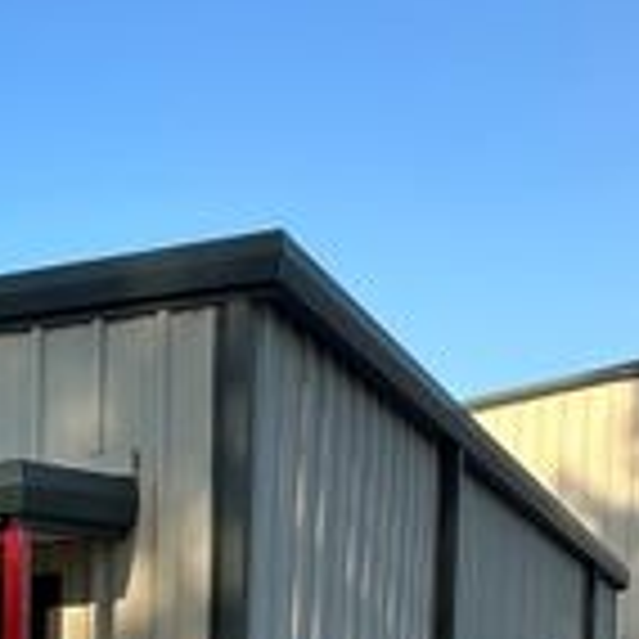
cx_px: -297
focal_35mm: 58
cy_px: 767
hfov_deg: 23.9
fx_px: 1211
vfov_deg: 26.3
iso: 40
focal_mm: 2.22
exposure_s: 1/602
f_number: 2.2
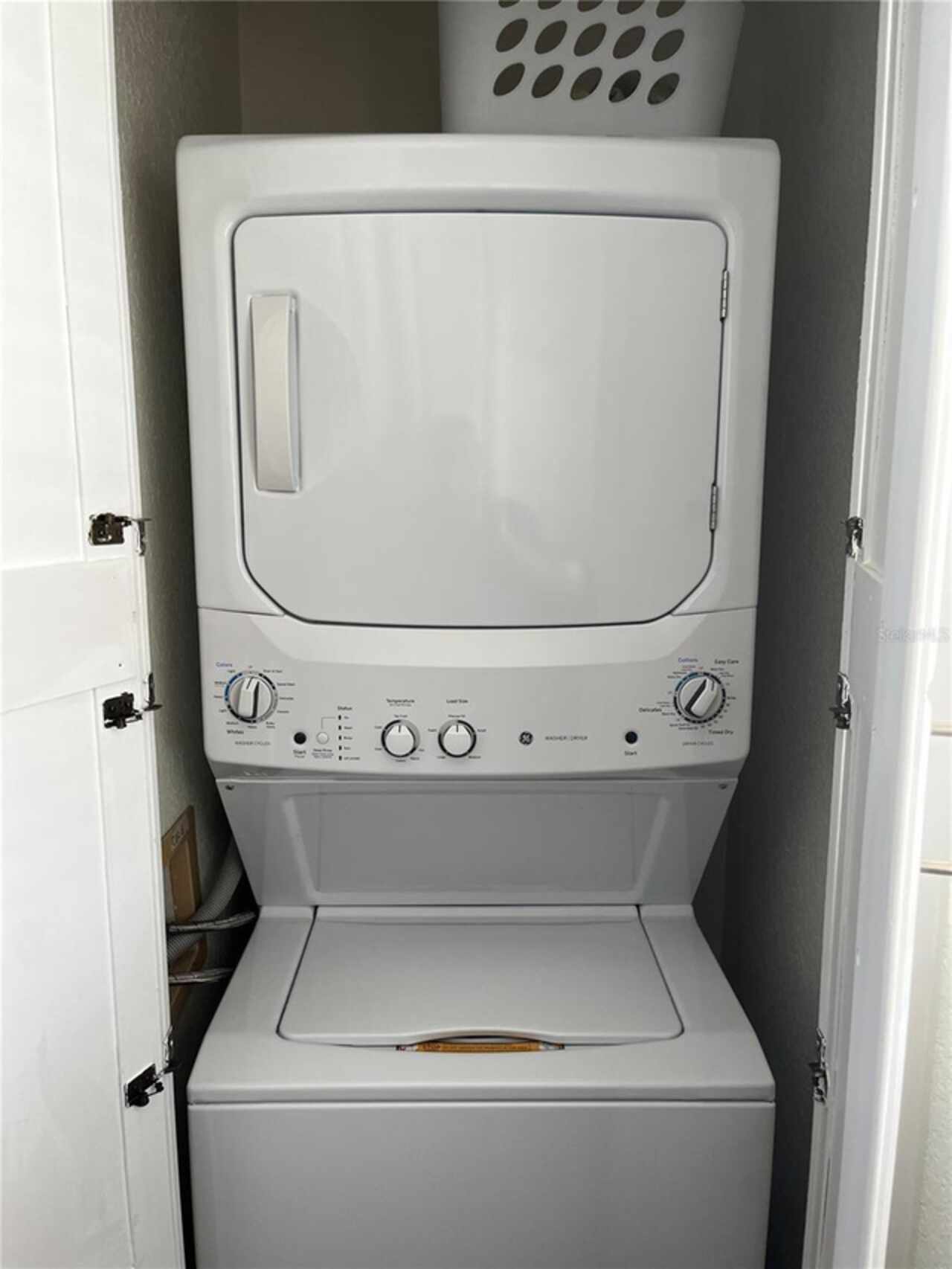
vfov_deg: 67.3
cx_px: 476
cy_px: 634
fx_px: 953
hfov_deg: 53.1
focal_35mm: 26
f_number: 1.6
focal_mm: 5.1
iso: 100
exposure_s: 1/121
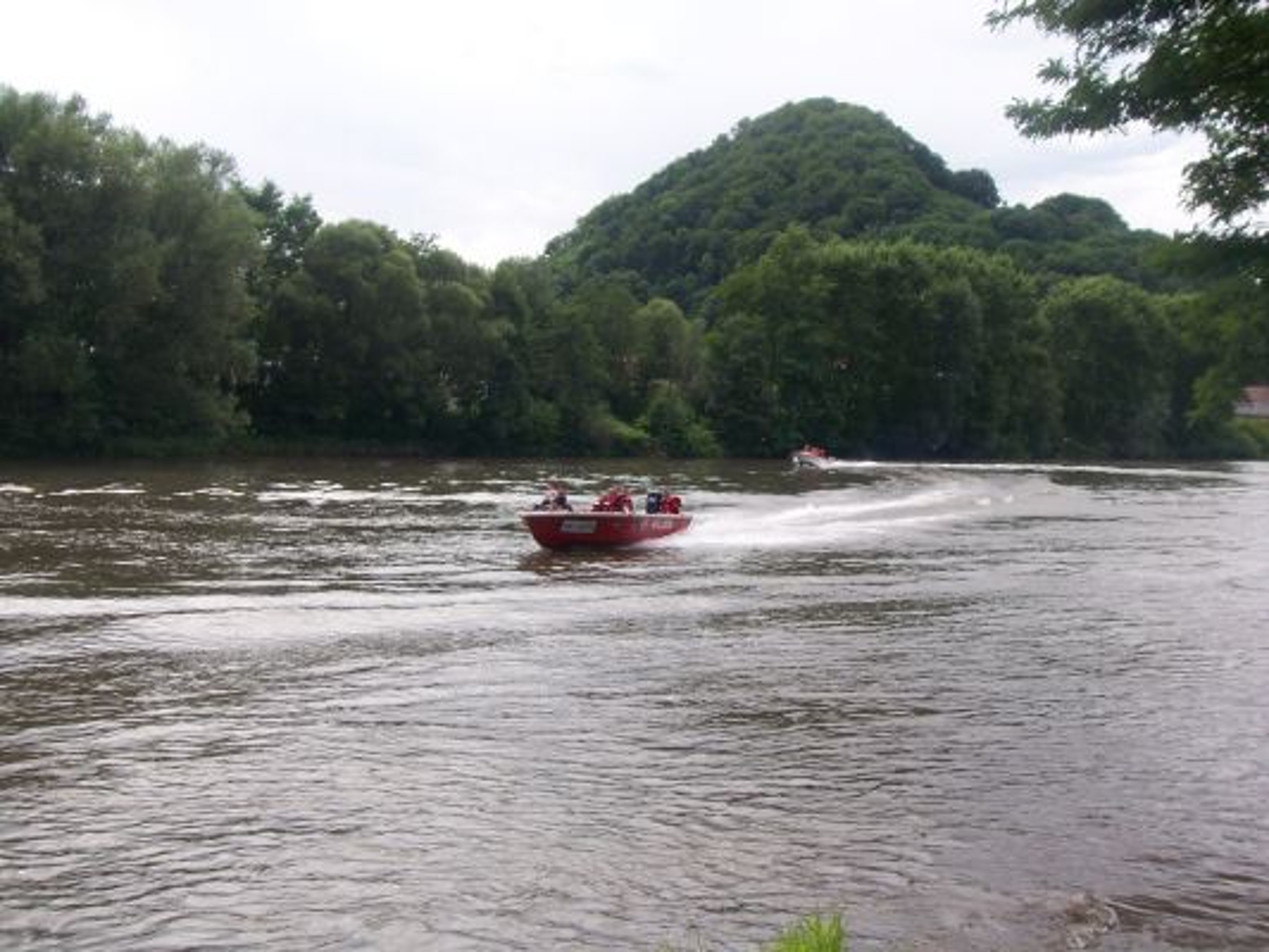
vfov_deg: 36.8
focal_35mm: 39
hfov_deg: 47.9
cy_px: 476
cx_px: 634
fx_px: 1430
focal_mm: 6.4
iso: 64
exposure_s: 1/320
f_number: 3.9
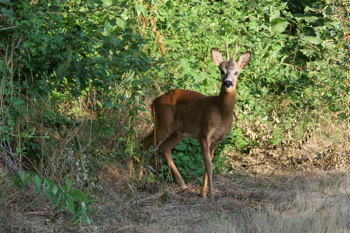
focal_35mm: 209
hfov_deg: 9.8
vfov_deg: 6.6
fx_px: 2032
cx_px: 174
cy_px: 105
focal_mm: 100
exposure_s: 1/250
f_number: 11
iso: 1600
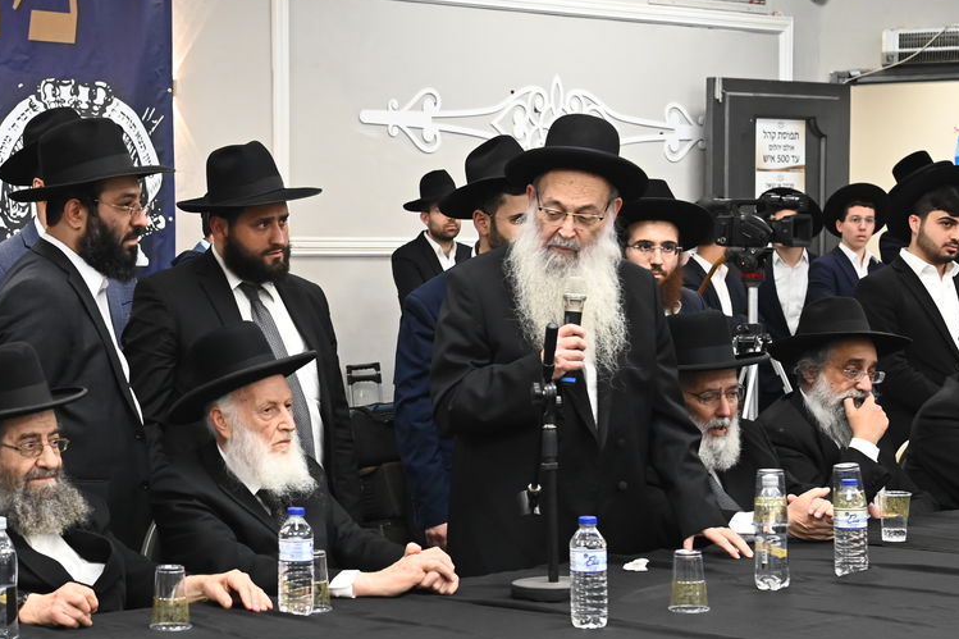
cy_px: 393
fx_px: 2290
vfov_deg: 15.9
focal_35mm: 86
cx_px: 211
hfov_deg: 23.4
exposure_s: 1/160
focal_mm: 46
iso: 2000
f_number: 5
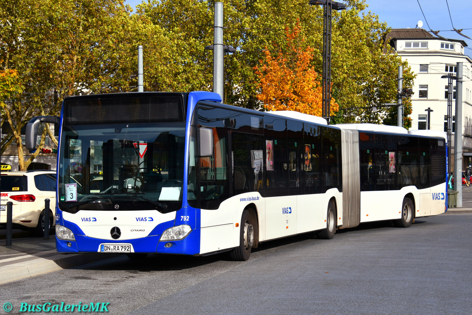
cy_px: 158
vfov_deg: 22.6
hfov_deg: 33.4
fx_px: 787
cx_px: 236
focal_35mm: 60
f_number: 8
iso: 100
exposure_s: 1/400
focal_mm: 40
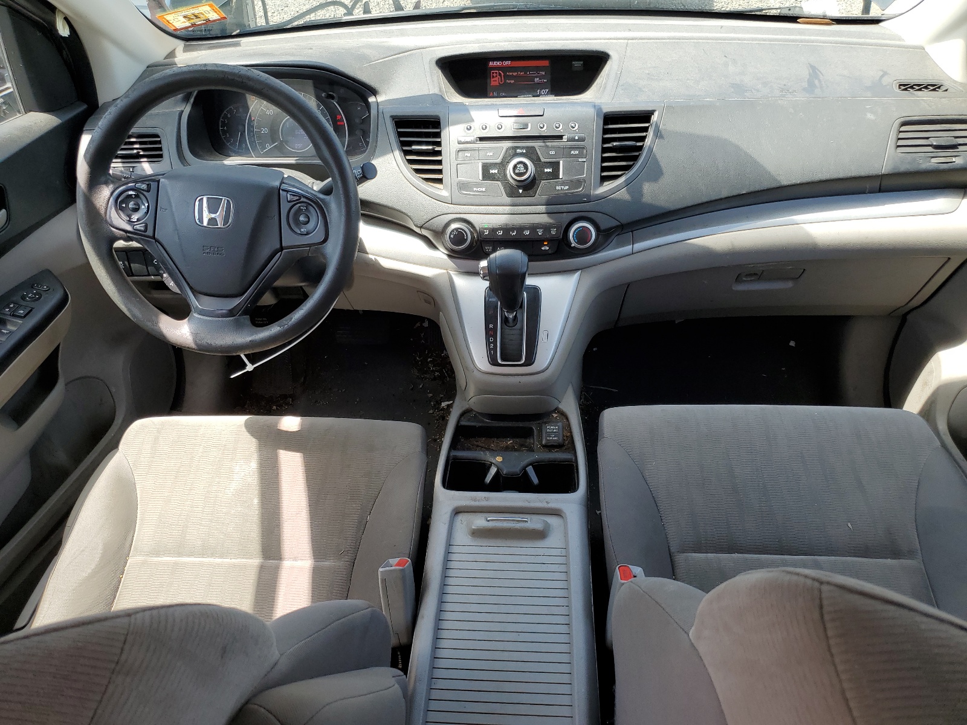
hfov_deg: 67.3
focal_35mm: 26
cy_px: 362
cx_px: 484
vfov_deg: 53.1
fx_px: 726
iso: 50
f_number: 1.5
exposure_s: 1/455
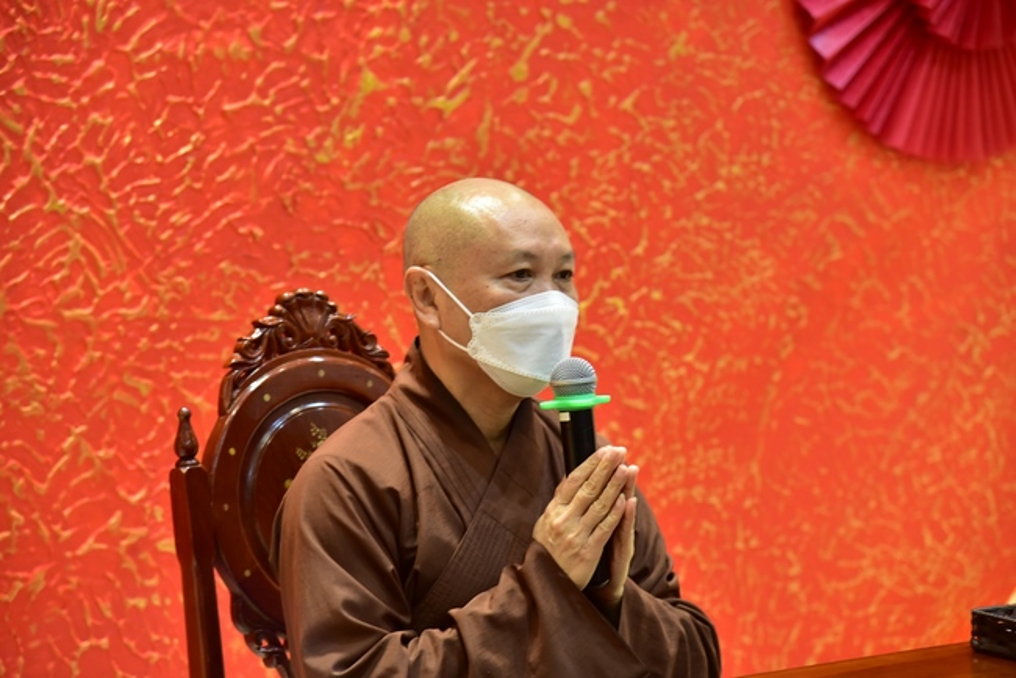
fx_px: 3388
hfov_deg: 17.1
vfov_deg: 11.4
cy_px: 339
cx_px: 508
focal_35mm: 120
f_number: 5
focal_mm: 120
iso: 1600
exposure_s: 1/40
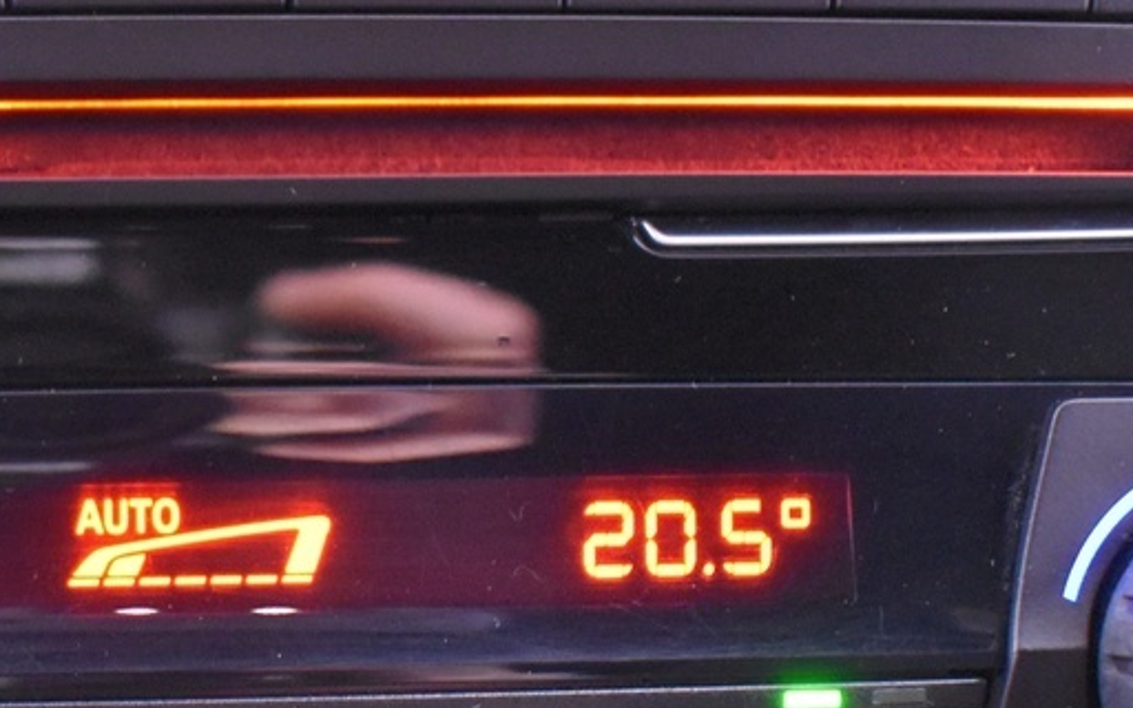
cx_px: 179
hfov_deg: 23.4
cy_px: 498
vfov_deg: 15.0
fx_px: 2686
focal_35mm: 87
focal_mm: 18
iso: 3200
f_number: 3.5
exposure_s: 1/8
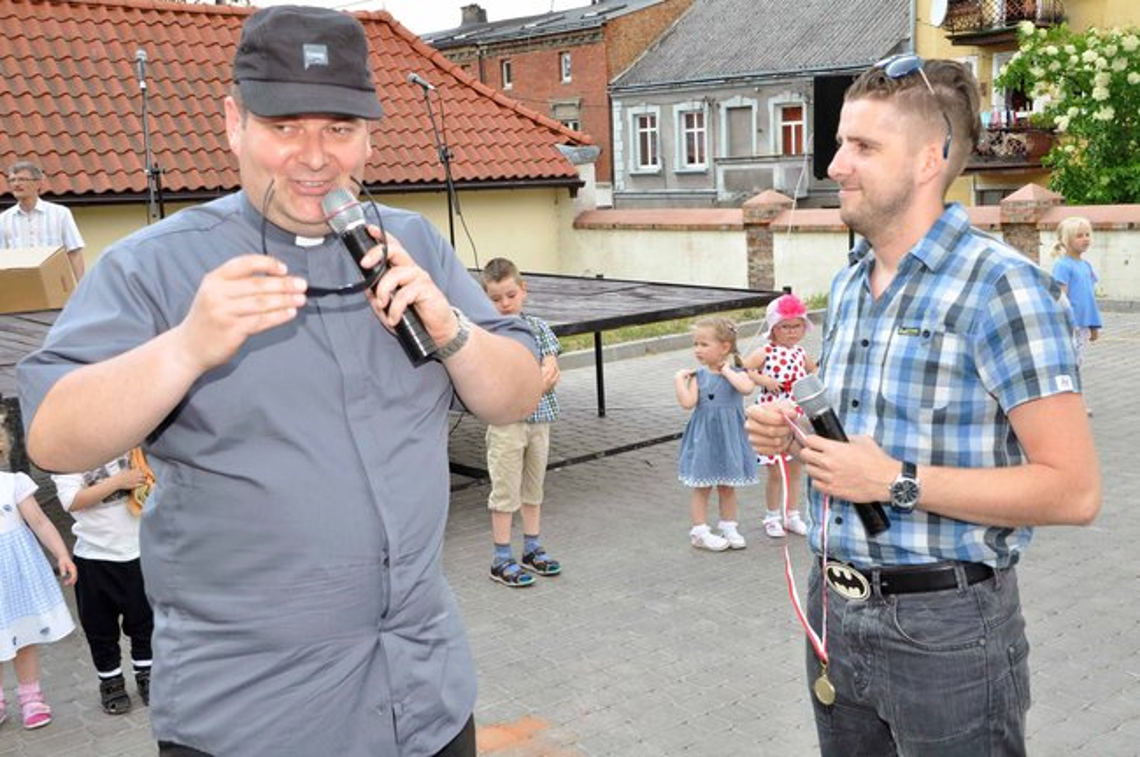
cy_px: 378
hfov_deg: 45.0
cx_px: 570
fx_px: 1376
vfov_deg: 30.8
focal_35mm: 44
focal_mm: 29
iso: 640
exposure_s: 1/200
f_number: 14
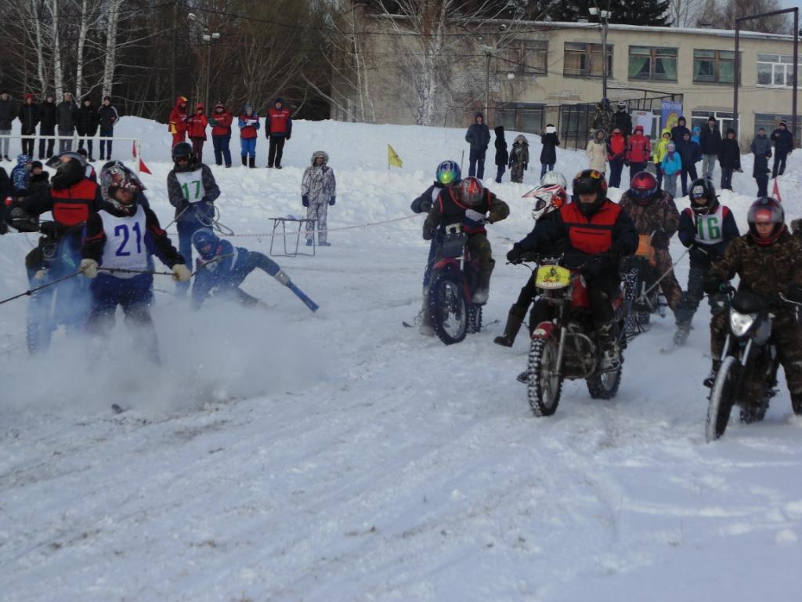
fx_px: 2456
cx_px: 401
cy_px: 301
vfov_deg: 14.0
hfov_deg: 18.5
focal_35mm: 106
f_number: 4.5
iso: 80
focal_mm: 19
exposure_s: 1/640
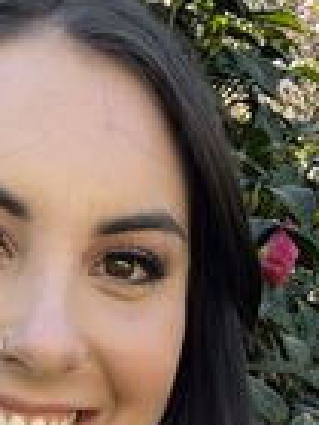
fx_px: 1008
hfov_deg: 17.9
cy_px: 598
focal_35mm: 82
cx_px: 77
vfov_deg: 21.0
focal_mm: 2.71
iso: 32
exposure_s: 1/121
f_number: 2.2
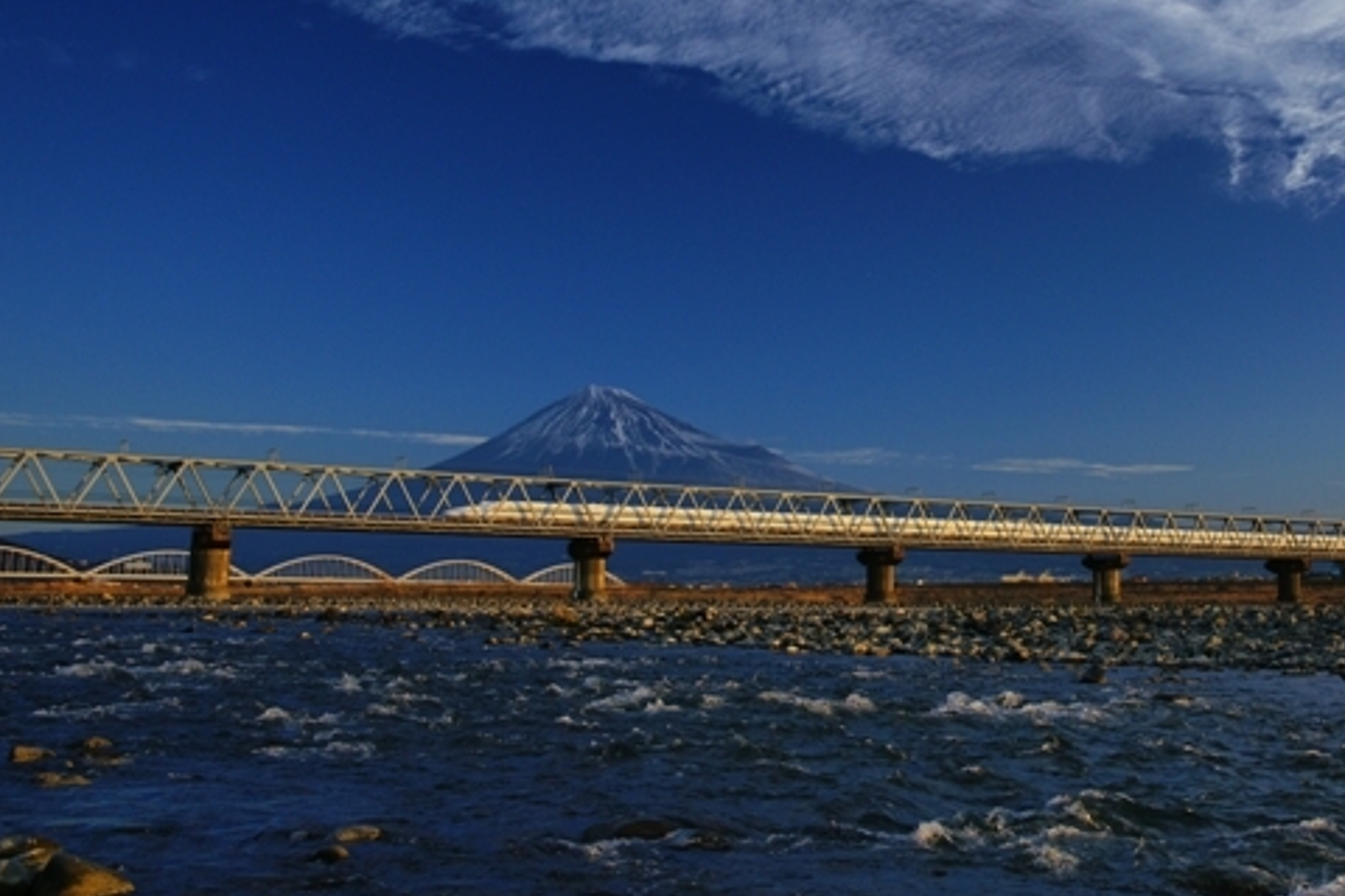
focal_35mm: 40
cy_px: 351
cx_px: 891
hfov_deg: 47.7
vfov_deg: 33.3
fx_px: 1494
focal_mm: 30
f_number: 8
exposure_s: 1/80
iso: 100
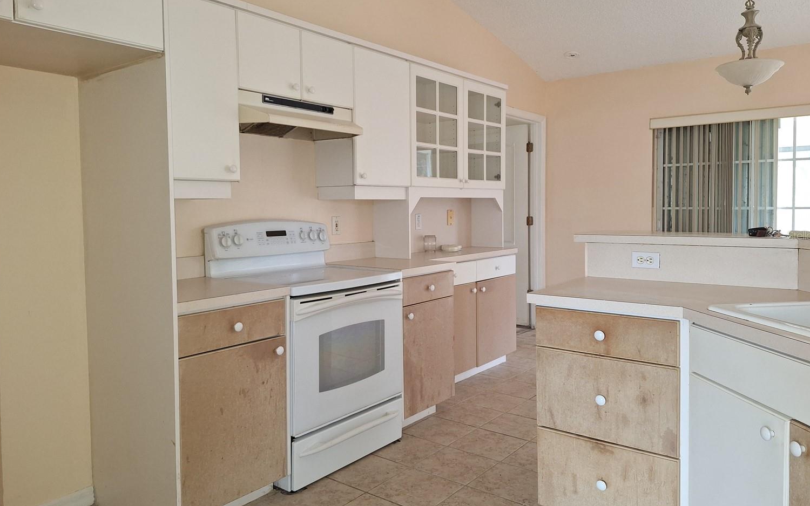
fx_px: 574
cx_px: 407
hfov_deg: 70.4
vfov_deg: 47.6
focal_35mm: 26
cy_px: 235
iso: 250
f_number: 1.8
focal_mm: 5.54
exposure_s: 1/30
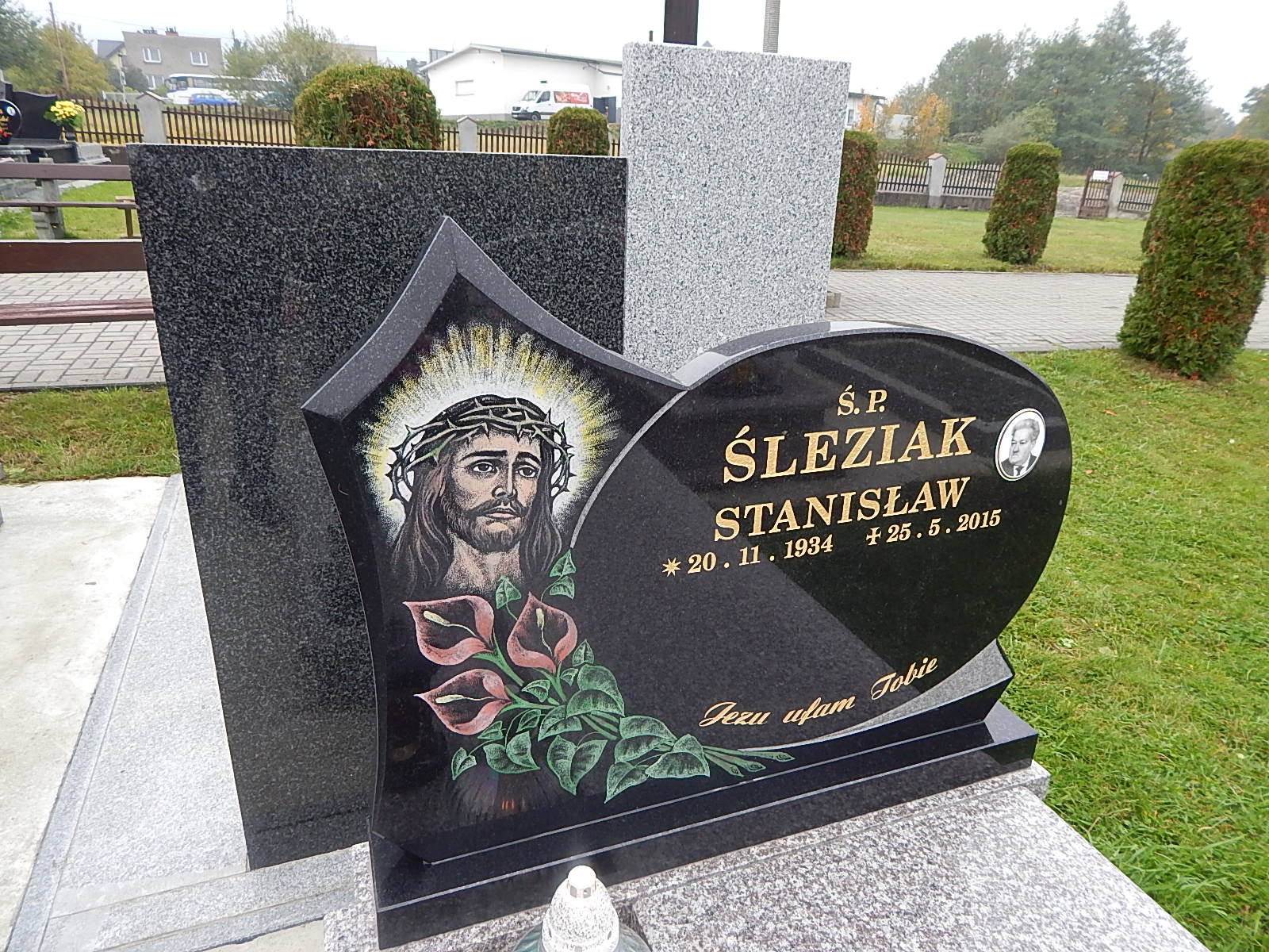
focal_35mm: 23
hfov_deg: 73.9
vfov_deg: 58.9
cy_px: 476
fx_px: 843
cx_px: 634
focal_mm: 4
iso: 125
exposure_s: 1/80
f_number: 3
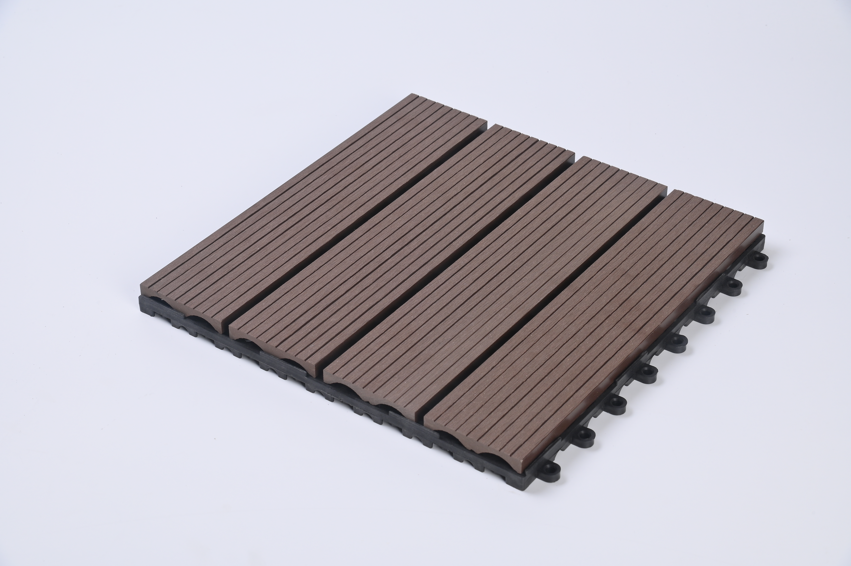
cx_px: 426
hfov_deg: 24.8
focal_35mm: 82
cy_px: 283
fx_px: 1937
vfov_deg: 16.6
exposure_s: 1/100
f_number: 13
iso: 250
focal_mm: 82
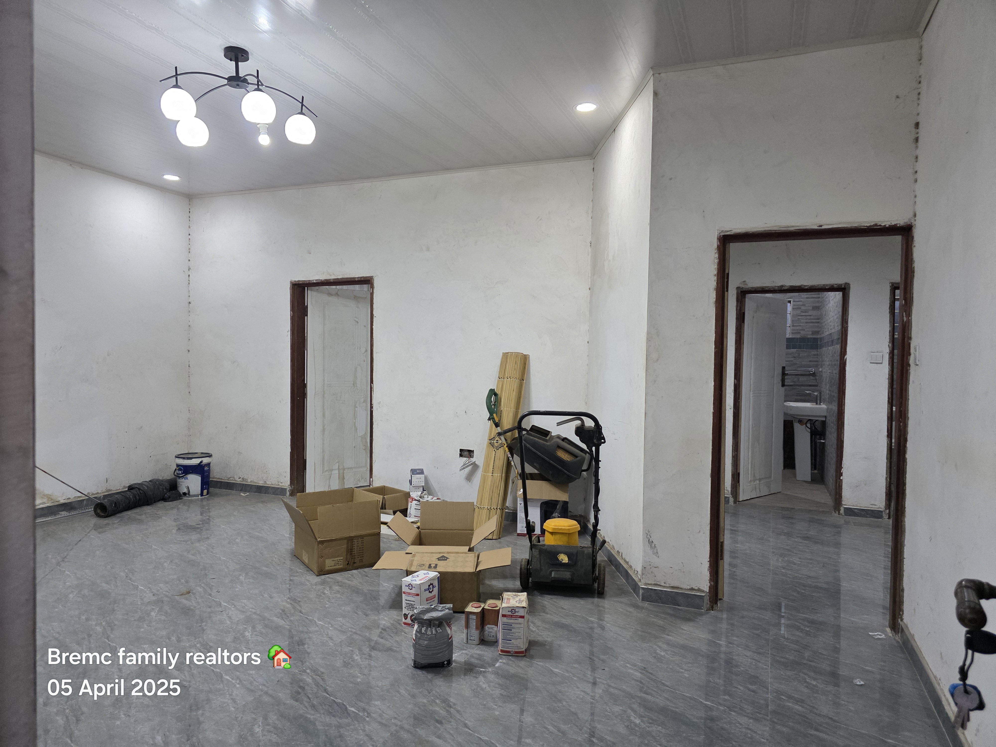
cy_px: 374
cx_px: 498
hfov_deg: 73.9
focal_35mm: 23
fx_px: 662
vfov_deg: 58.9
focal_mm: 6.3
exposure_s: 1/100
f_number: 1.7
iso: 250
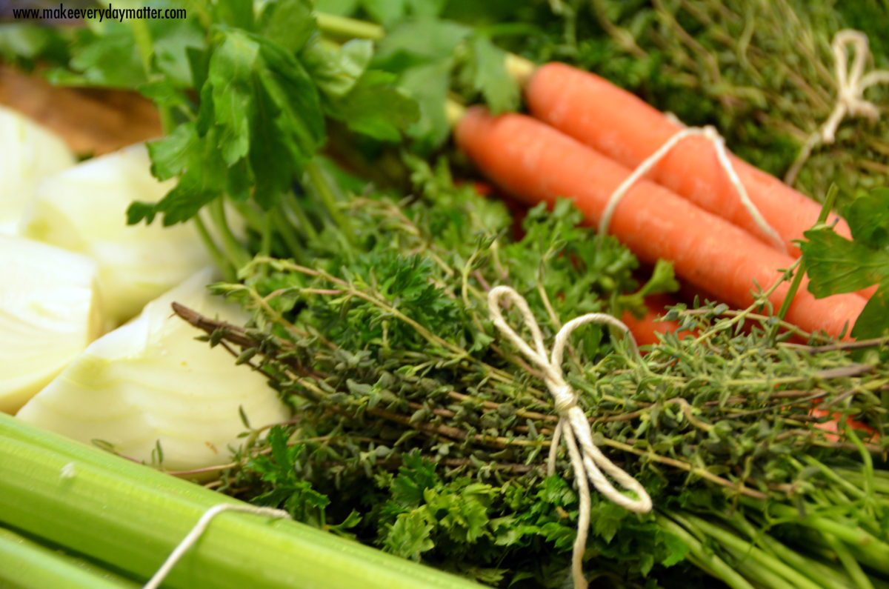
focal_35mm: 123
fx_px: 3031
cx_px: 444
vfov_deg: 11.1
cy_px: 294
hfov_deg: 16.7
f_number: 5.6
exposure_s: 1/30
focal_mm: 82
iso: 720
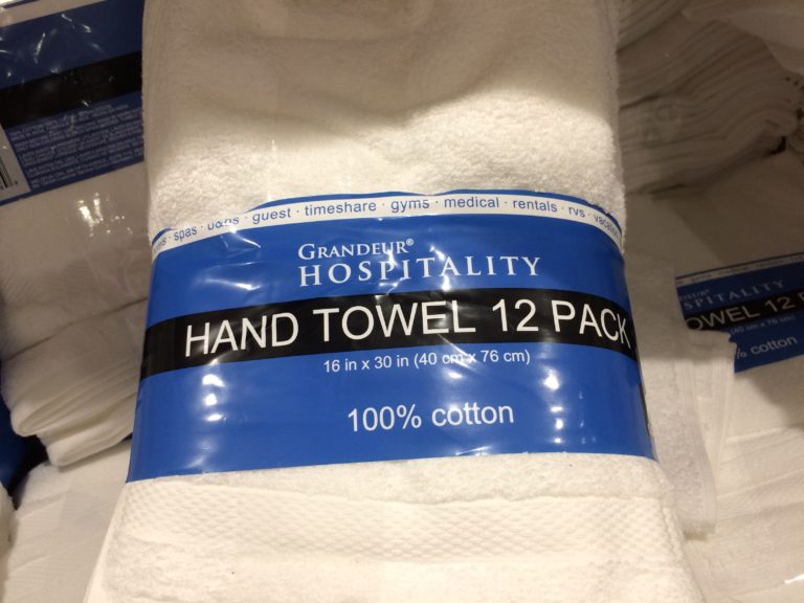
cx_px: 402
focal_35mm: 29
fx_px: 674
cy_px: 302
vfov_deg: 48.2
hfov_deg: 61.7
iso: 64
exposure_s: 1/30
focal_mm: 4.15
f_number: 2.2
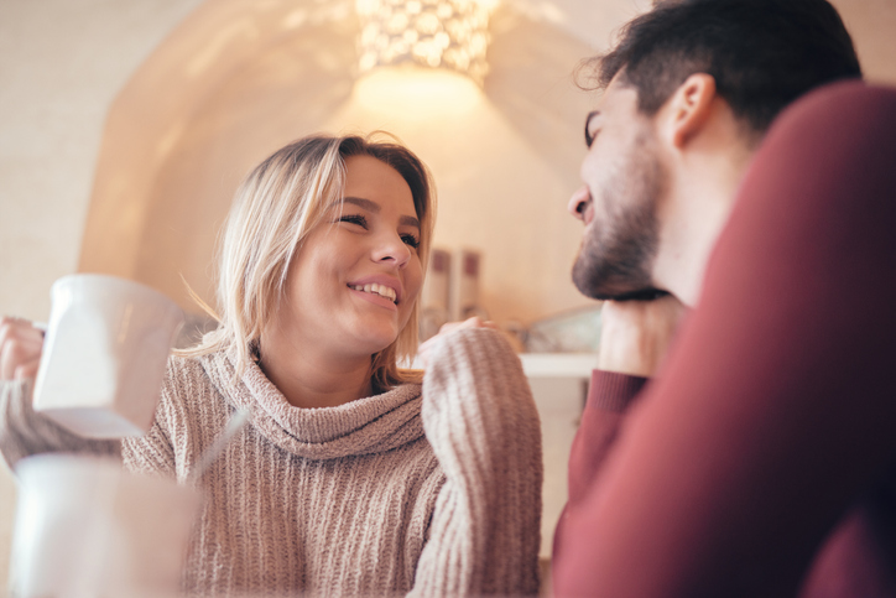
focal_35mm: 50
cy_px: 299
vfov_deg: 27.0
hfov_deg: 39.6
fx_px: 1245
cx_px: 448
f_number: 1.8
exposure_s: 1/100
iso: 400
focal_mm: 50
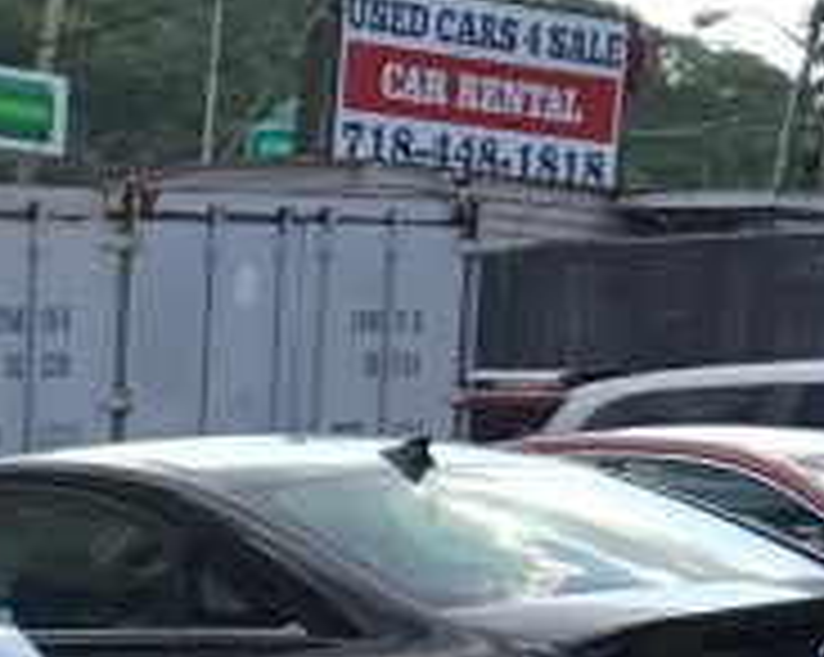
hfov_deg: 11.5
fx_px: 3727
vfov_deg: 9.2
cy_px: 1498
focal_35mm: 153
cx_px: -774
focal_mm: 3.99
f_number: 1.8
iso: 20
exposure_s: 1/1277
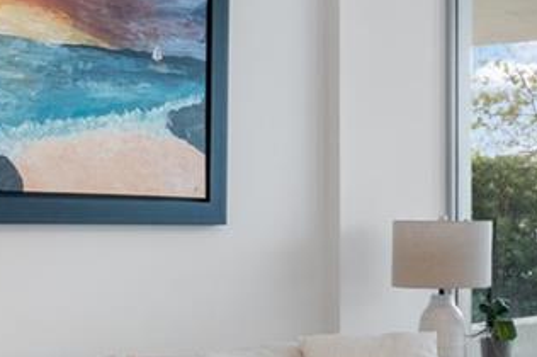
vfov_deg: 17.9
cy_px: 192
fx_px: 1132
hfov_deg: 23.8
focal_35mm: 76
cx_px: 681
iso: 250
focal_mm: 10
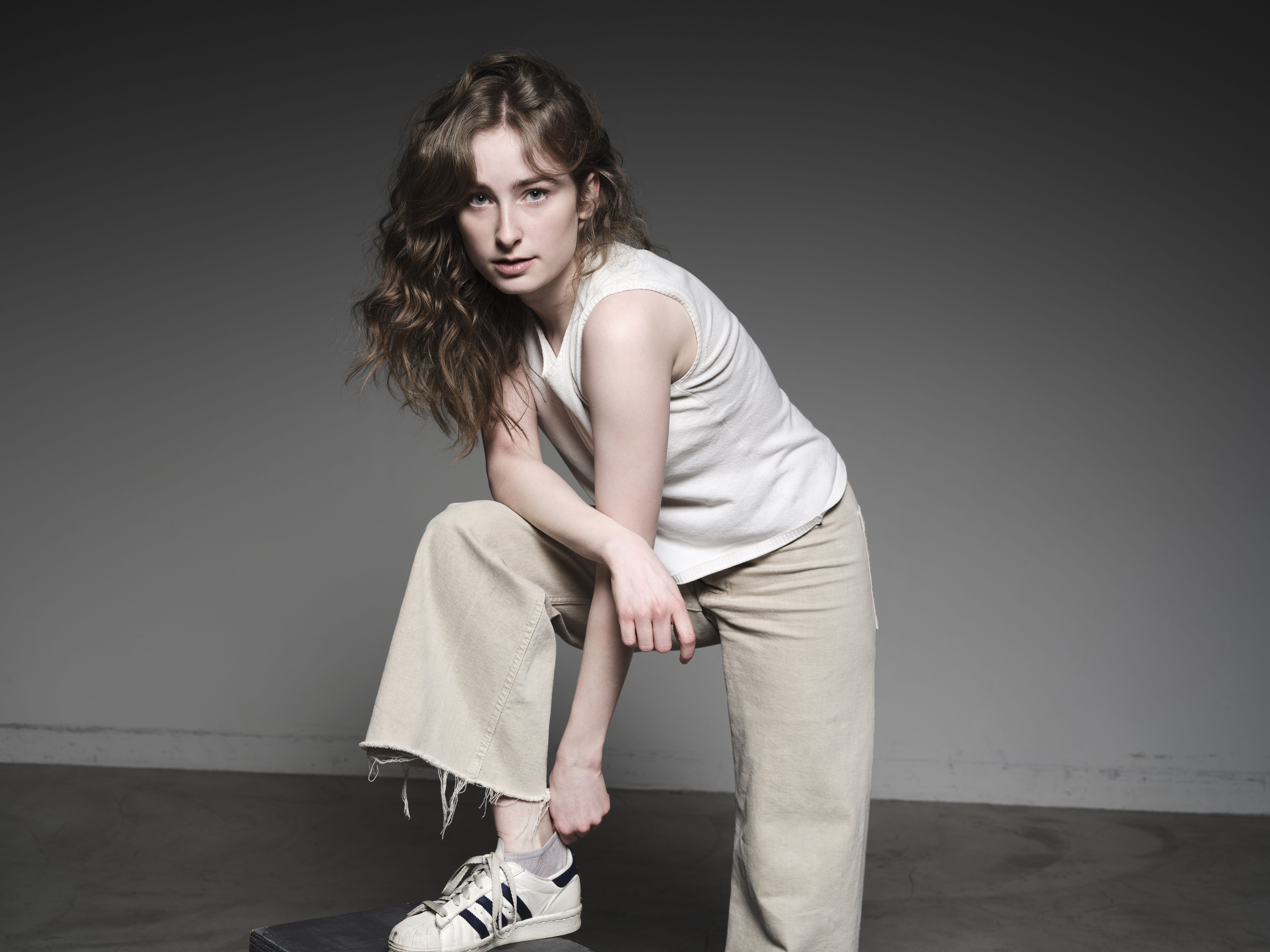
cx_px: 635
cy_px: 476
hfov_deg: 42.9
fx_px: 1614
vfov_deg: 32.9
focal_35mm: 44
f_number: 9
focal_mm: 55
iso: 100
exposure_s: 1/125
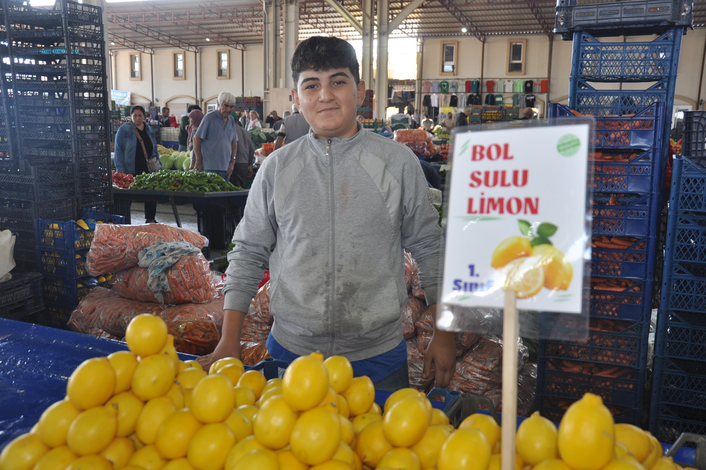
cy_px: 240
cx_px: 359
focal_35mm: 34
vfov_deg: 38.9
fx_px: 667
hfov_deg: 55.8
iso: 400
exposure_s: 1/125
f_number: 3.8
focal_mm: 22
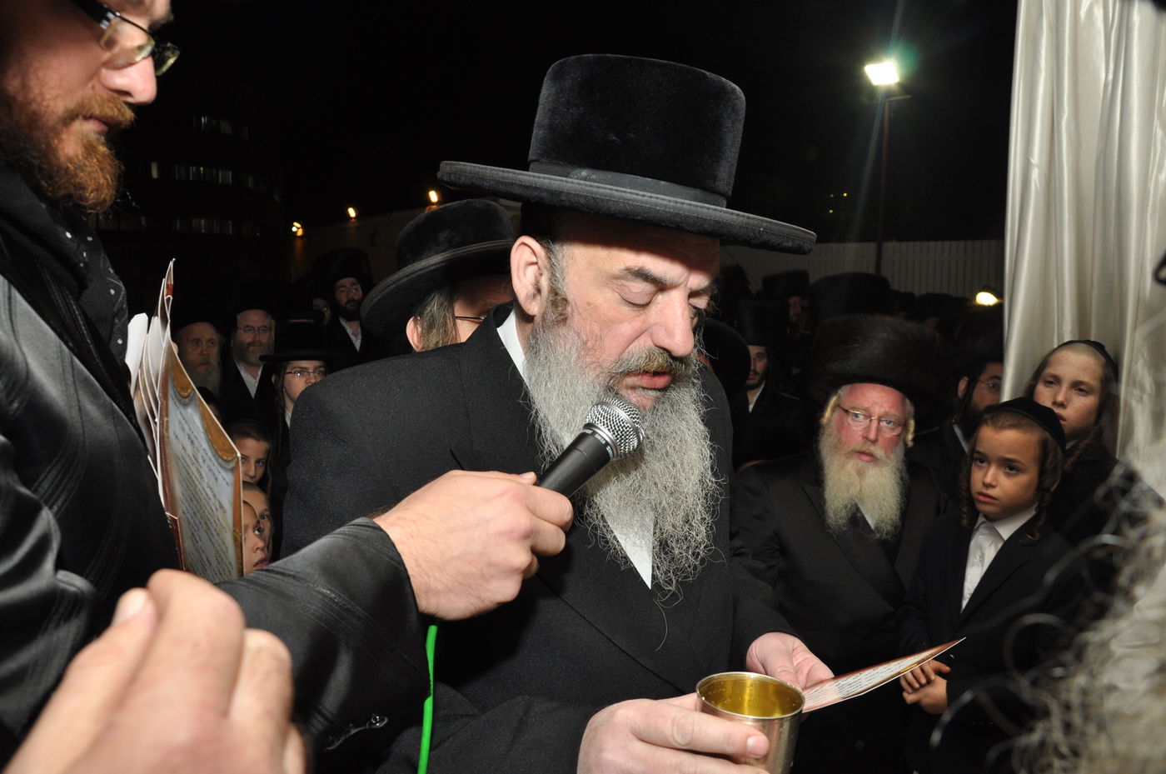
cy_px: 387
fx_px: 873
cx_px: 583
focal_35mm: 27
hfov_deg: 67.5
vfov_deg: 47.8
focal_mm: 18
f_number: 7.1
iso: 500
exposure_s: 1/100
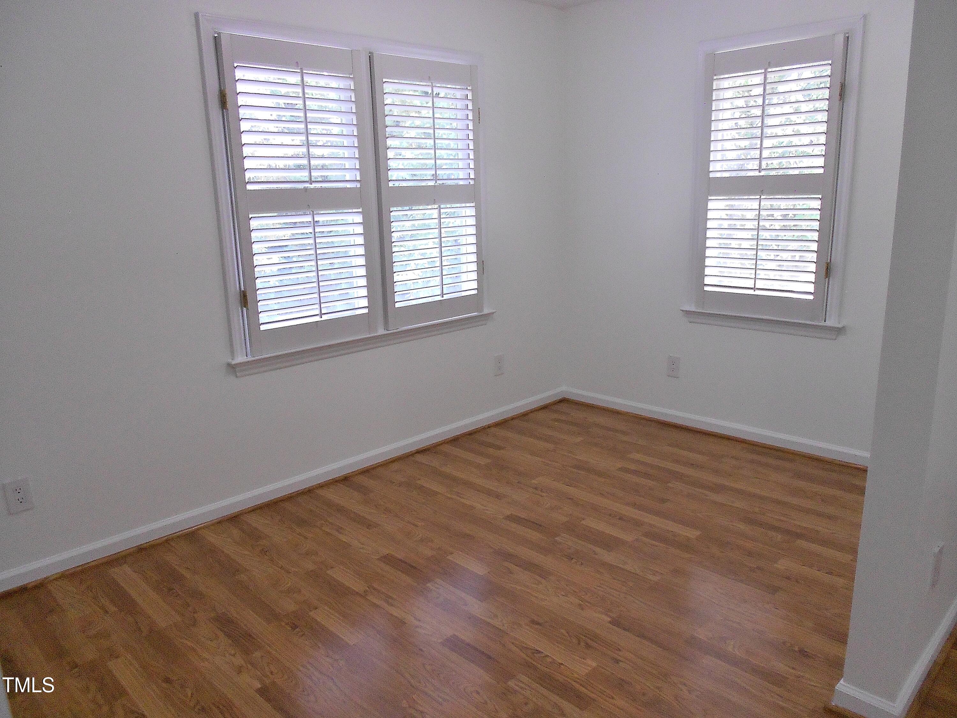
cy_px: 359
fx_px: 719
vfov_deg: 53.1
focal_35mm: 26
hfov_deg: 67.3
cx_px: 478
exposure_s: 1/30
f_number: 3.2
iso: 200
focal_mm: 4.6
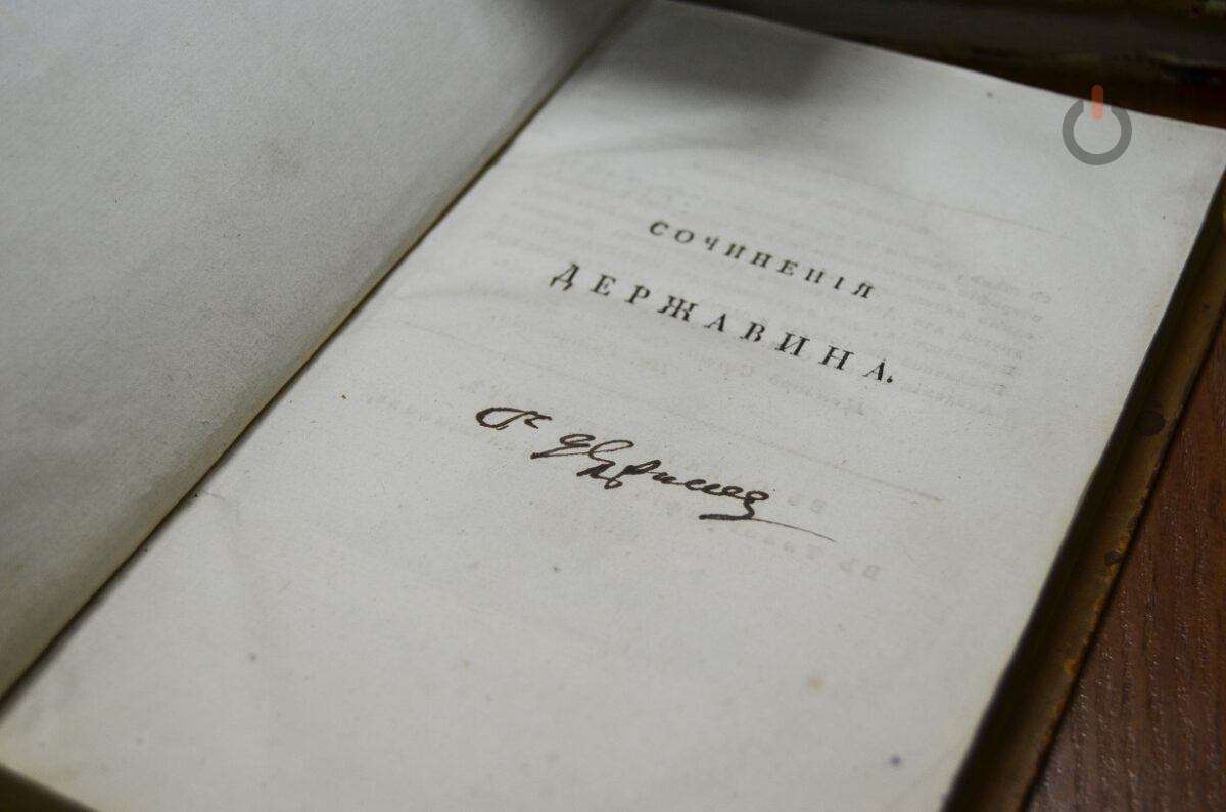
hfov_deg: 37.9
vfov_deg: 25.6
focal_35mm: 52
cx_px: 613
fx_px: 1784
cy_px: 406
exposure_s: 1/125
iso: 400
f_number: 4.5
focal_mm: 35
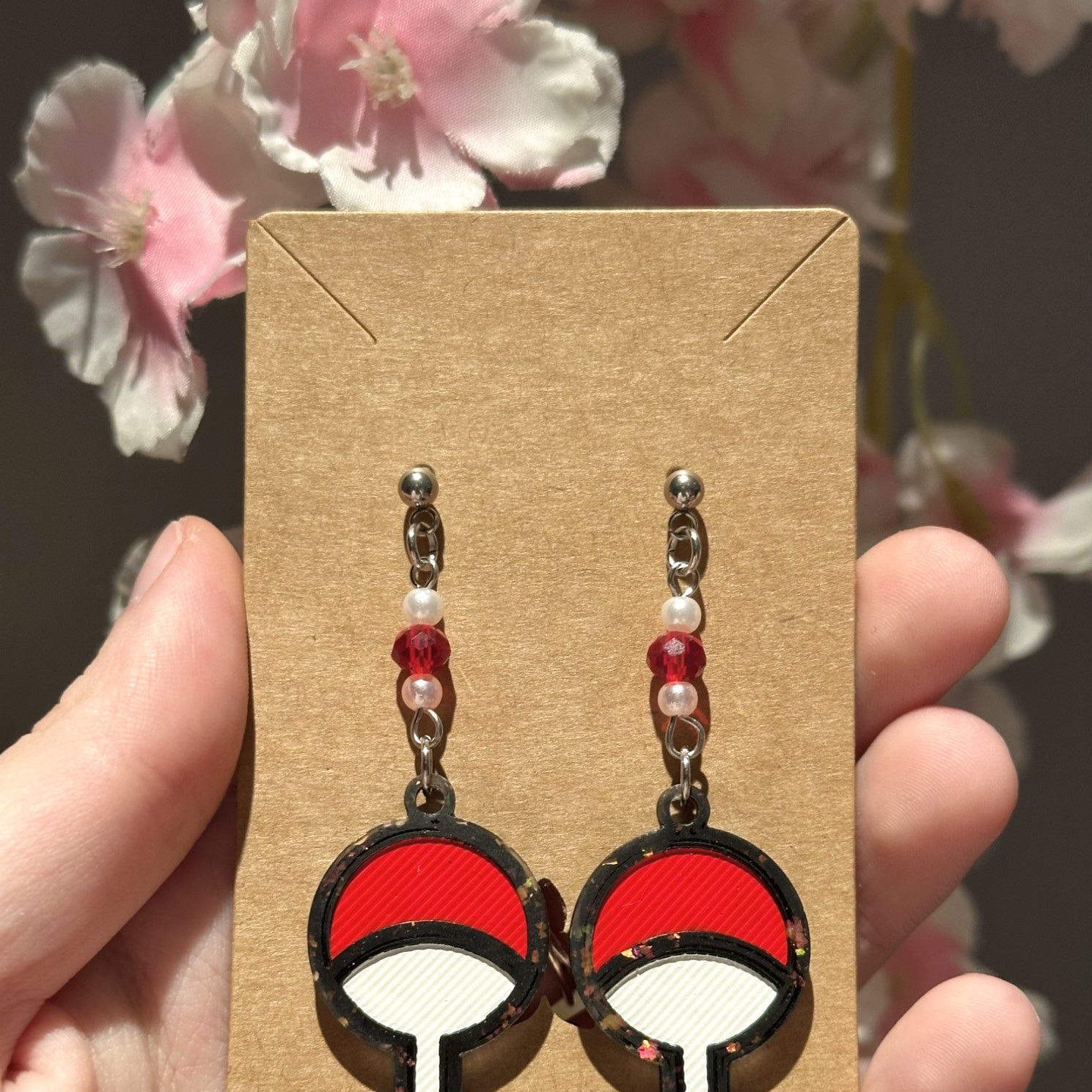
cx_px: 549
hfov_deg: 30.0
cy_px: 679
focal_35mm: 57
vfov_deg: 29.9
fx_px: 2034
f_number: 1.78
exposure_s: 1/50
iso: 160
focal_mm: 6.86
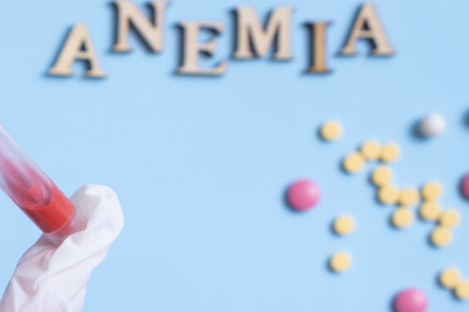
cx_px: 79
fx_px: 1967
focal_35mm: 151
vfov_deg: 9.1
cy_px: 160
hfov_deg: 13.5
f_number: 7.1
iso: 100
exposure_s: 1/180
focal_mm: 55
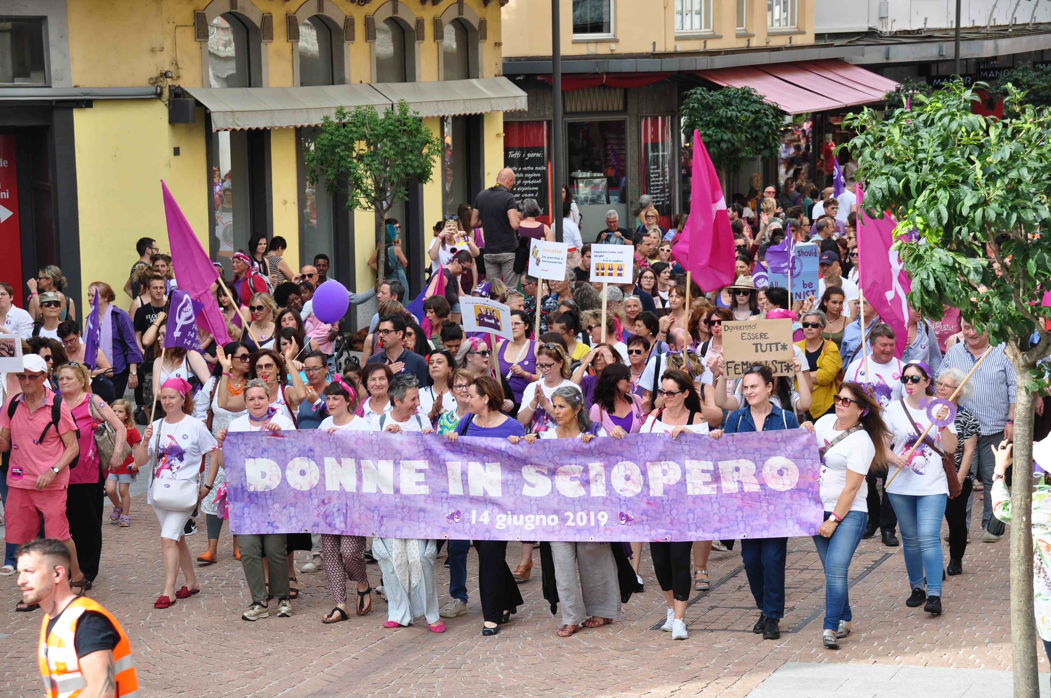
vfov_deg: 12.1
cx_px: 526
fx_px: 3280
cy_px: 349
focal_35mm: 112
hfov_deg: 18.2
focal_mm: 75
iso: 200
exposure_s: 1/125
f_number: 9
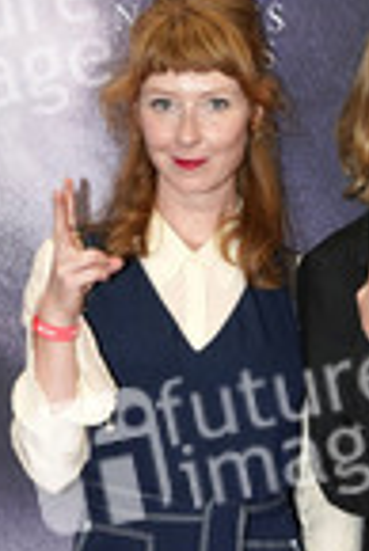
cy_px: 635
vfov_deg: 17.8
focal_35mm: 110
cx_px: 331
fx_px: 1687
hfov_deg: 12.4
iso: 640
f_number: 5.6
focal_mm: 40
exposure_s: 1/200
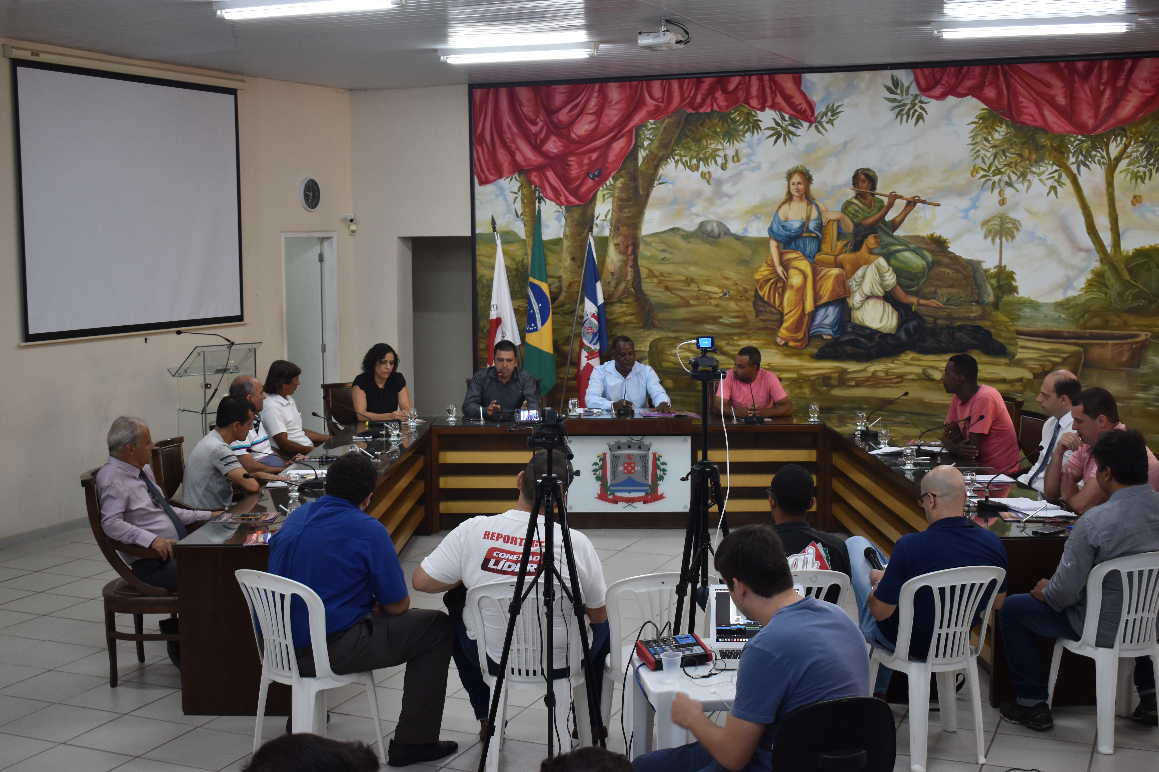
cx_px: 580
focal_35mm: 45
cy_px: 386
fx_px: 1449
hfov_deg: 43.6
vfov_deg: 29.9
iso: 640
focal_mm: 30
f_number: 4.2
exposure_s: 1/60
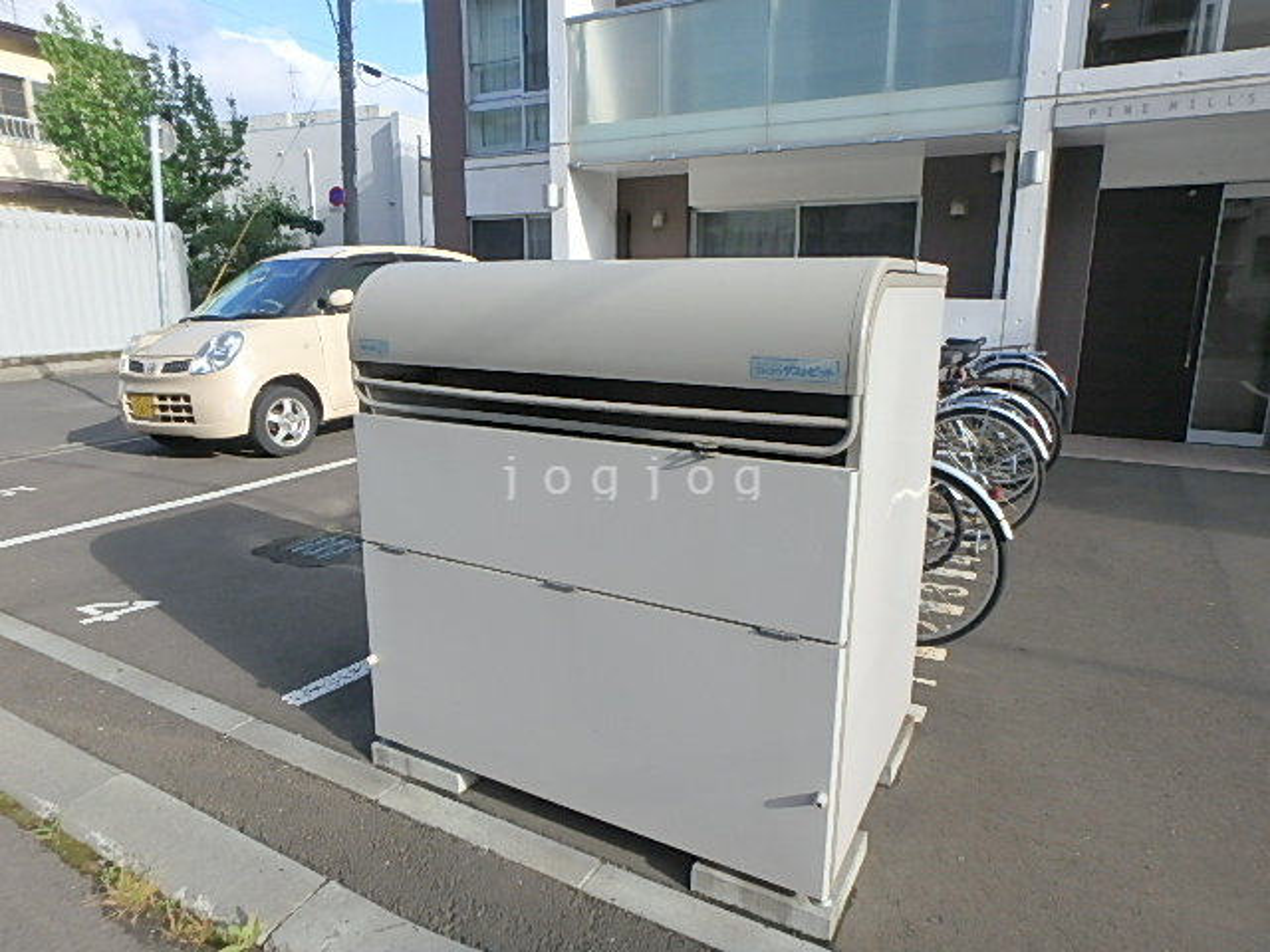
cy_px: 476
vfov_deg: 63.4
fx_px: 770
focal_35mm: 21
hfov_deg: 79.0
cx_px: 635
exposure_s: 1/800
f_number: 3.5
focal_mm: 3.7
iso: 125
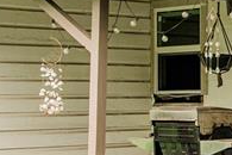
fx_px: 1424
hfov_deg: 9.1
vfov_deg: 6.2
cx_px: 353
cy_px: 66
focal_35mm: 221
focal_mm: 42
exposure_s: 1/800
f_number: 5.6
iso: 400
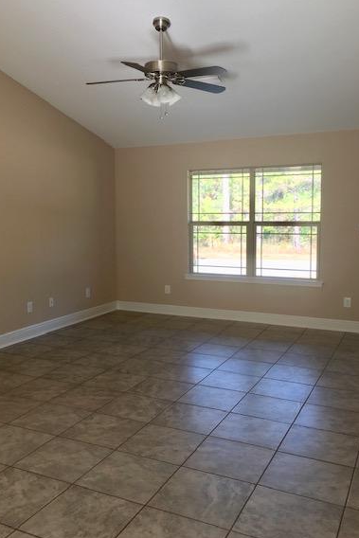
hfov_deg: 38.7
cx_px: 142
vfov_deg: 55.8
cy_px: 254
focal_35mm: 34
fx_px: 508
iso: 25
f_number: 2.2
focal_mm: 4.15
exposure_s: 1/40
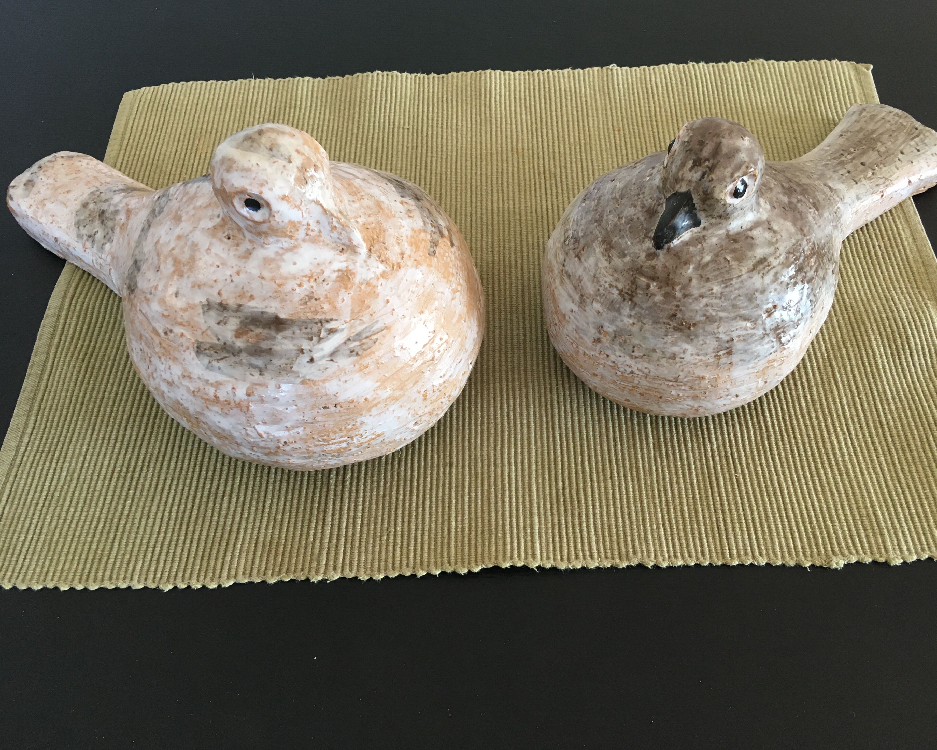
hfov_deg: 57.1
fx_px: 860
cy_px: 368
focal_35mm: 31
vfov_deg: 47.1
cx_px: 512
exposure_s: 1/33
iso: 100
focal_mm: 4.15
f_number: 2.2
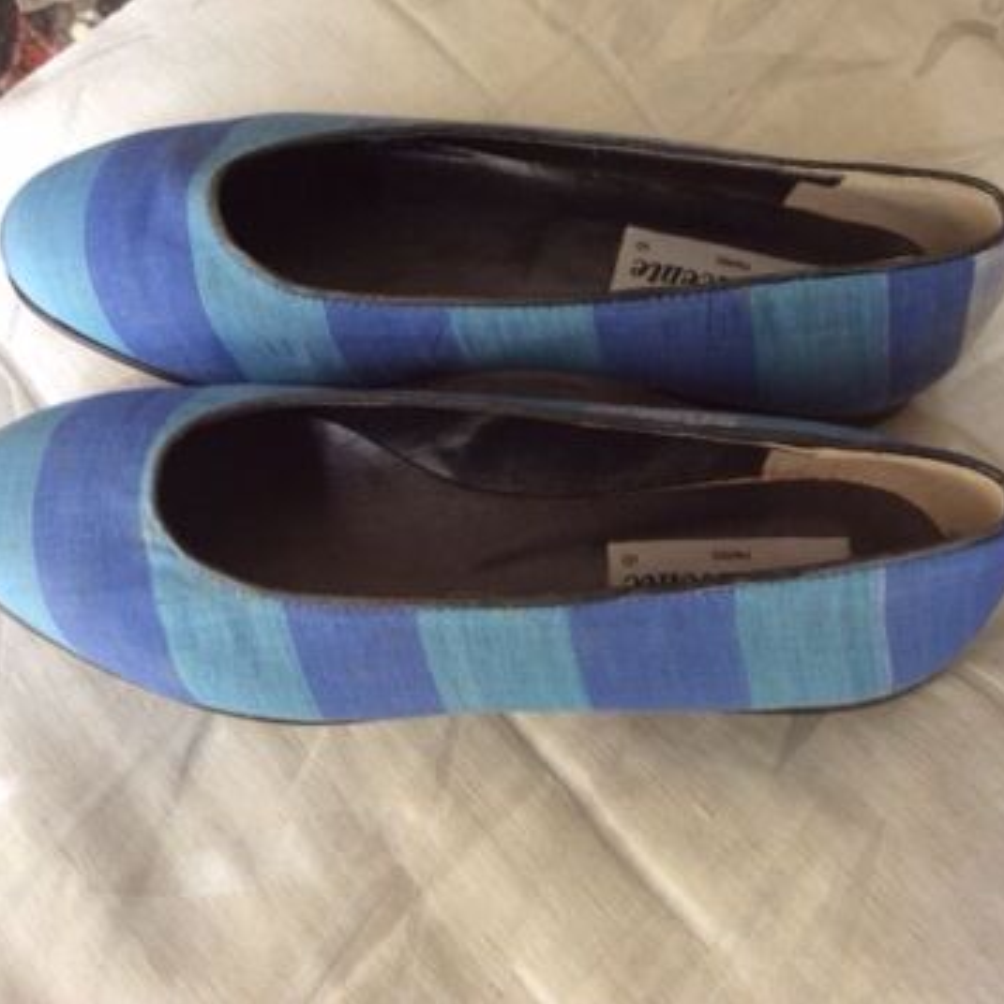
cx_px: 571
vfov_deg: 43.9
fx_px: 1247
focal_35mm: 38
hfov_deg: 43.8
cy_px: 502
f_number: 2.4
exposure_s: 1/25
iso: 40
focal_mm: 3.3
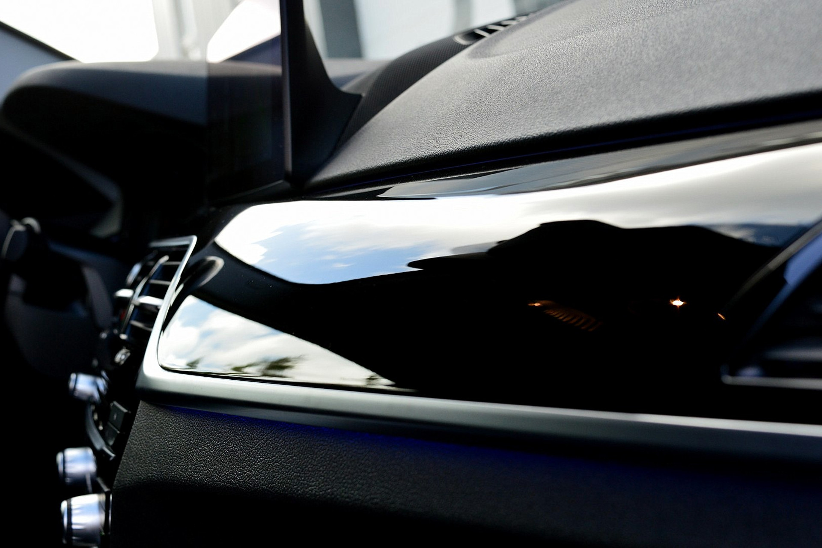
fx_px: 1301
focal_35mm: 57
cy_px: 274
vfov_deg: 23.8
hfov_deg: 35.1
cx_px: 411
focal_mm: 38
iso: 400
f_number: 9
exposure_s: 1/100
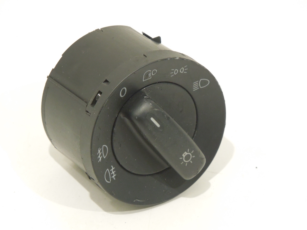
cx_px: 154
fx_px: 2137
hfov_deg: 8.2
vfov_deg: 6.2
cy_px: 115
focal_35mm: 241
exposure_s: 1/25
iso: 800
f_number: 5.1
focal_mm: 43.4
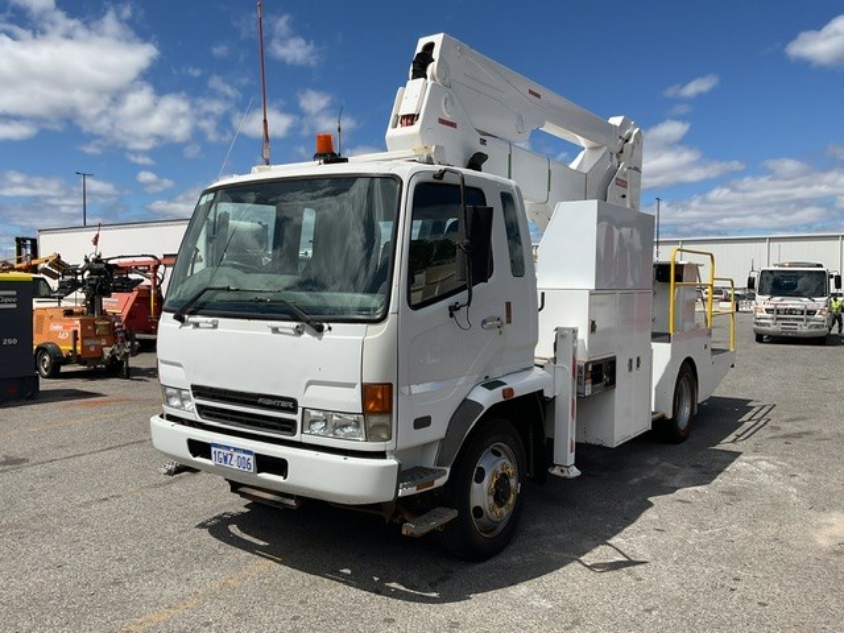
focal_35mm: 29
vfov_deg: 48.2
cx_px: 422
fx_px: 707
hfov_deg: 61.7
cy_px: 316
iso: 16
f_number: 1.8
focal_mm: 3
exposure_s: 1/4065
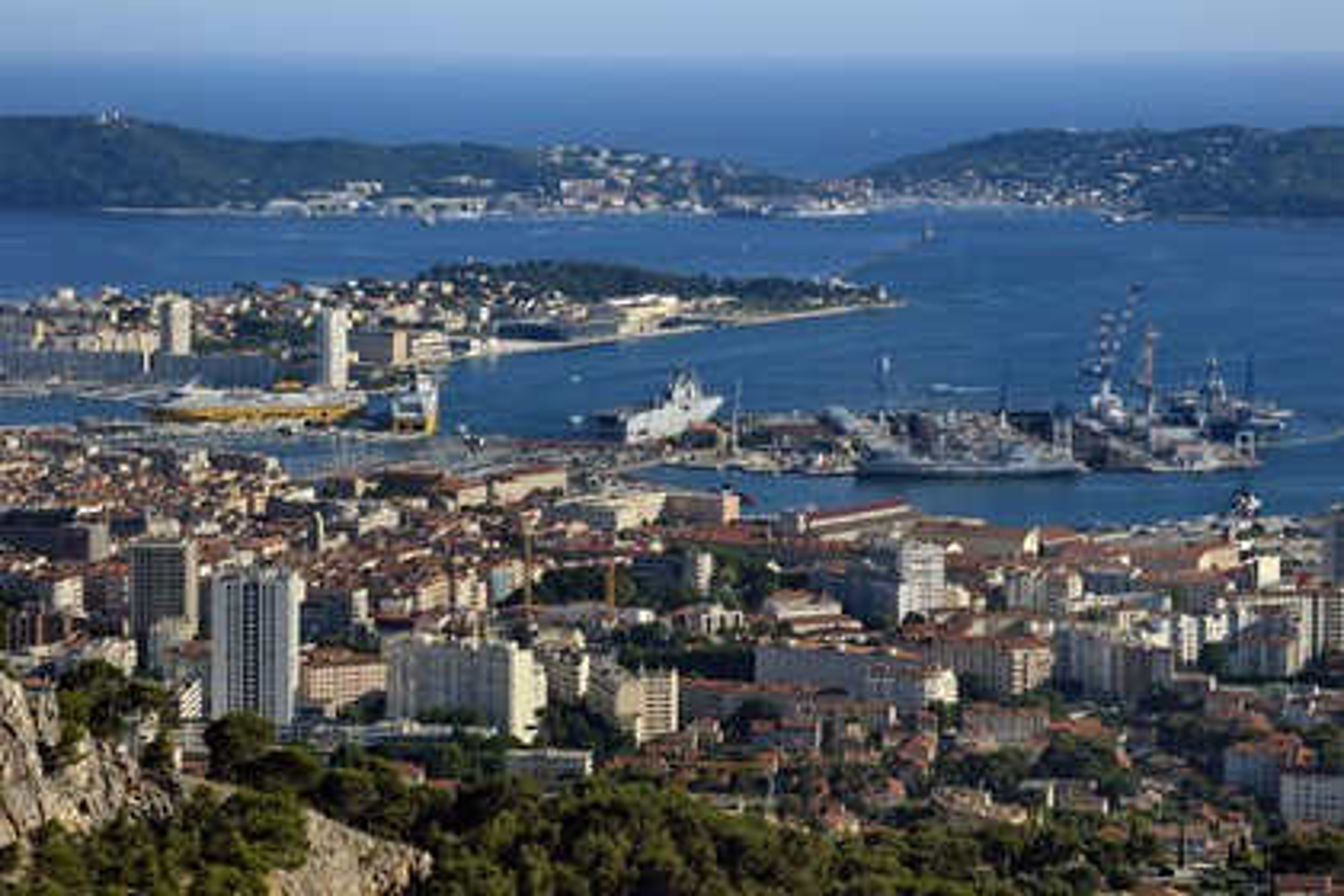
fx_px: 4554
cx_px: 672
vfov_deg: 11.2
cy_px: 448
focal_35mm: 122
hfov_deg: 16.8
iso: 200
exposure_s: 1/320
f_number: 13
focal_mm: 122
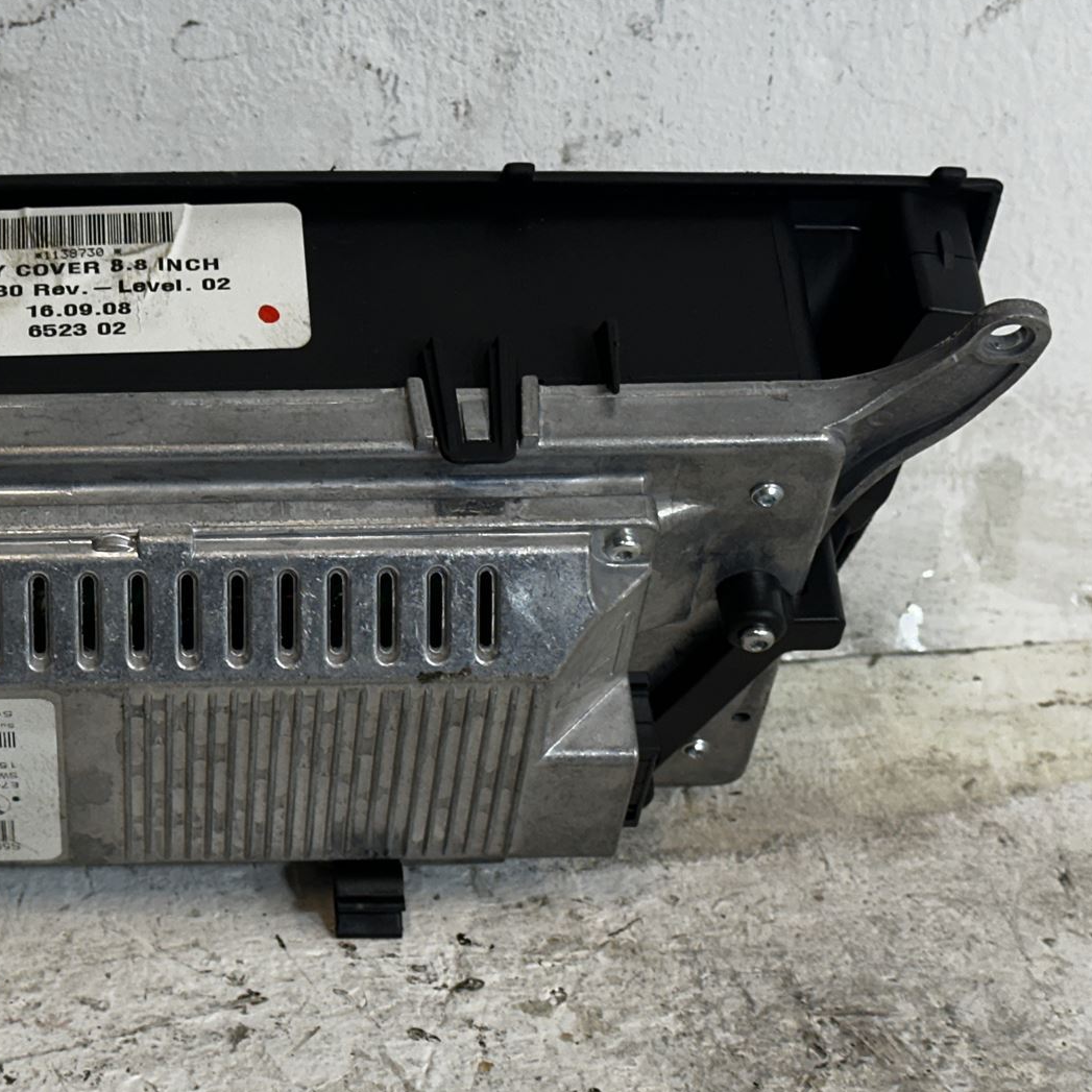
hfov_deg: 20.5
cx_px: 121
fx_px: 2962
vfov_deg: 20.9
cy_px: 537
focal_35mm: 83
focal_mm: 6.86
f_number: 1.78
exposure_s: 1/100
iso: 64
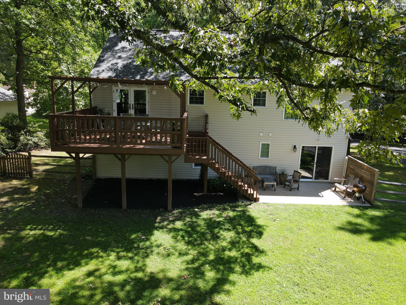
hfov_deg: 71.6
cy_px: 152
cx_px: 203
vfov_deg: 56.8
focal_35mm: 24
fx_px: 281
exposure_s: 1/160
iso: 100
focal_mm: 4.5
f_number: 2.8
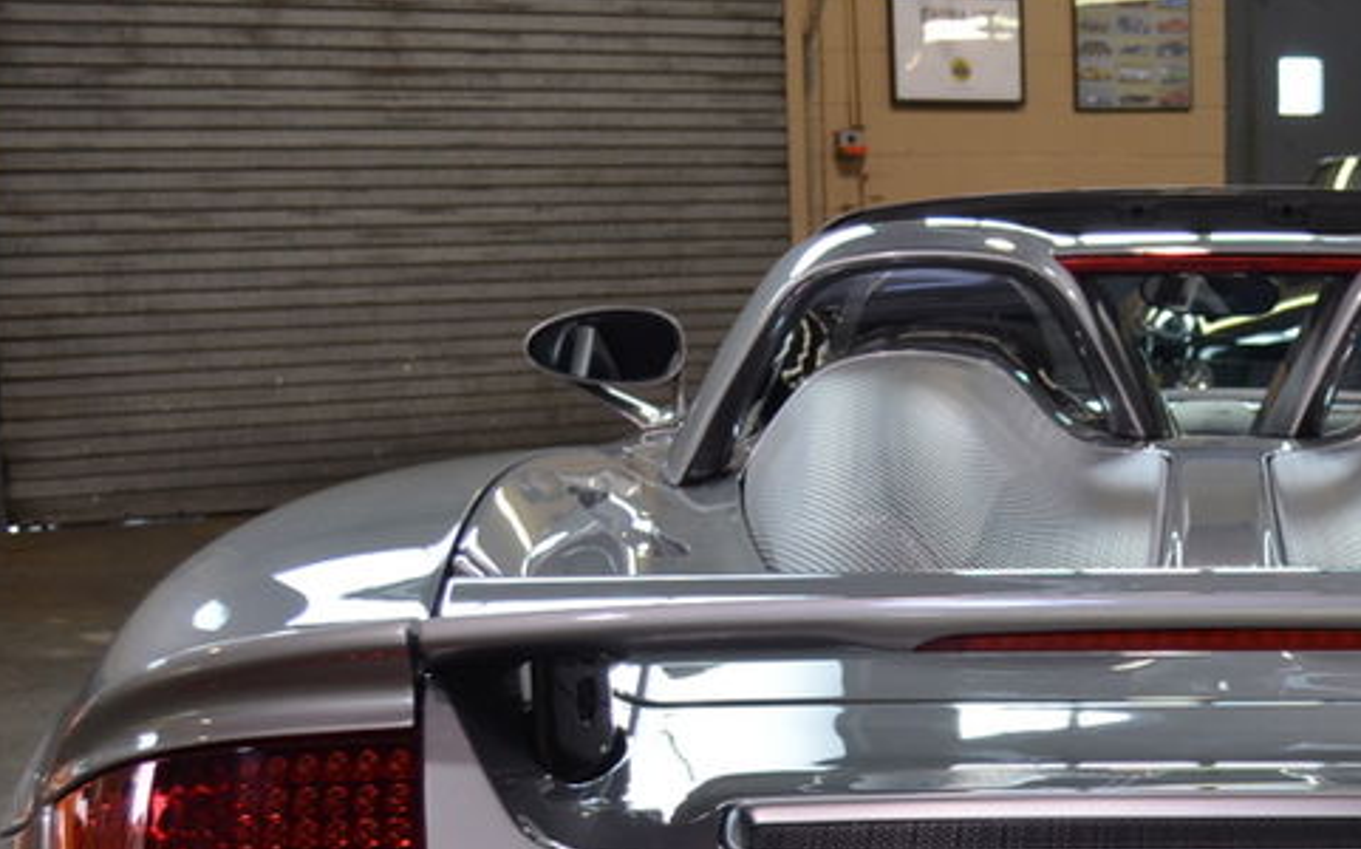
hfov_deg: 25.6
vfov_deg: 16.3
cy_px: 857
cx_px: 1234
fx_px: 2891
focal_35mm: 78
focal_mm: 24
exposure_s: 1/60
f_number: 4
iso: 500
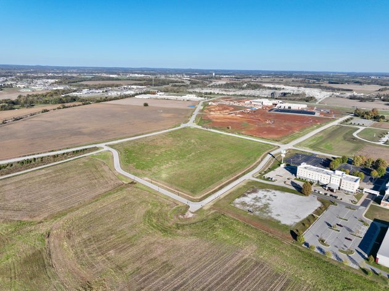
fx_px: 270
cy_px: 146
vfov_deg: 56.8
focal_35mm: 24
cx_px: 194
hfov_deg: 71.6
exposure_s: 1/1600
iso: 100
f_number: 2.8
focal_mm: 12.29
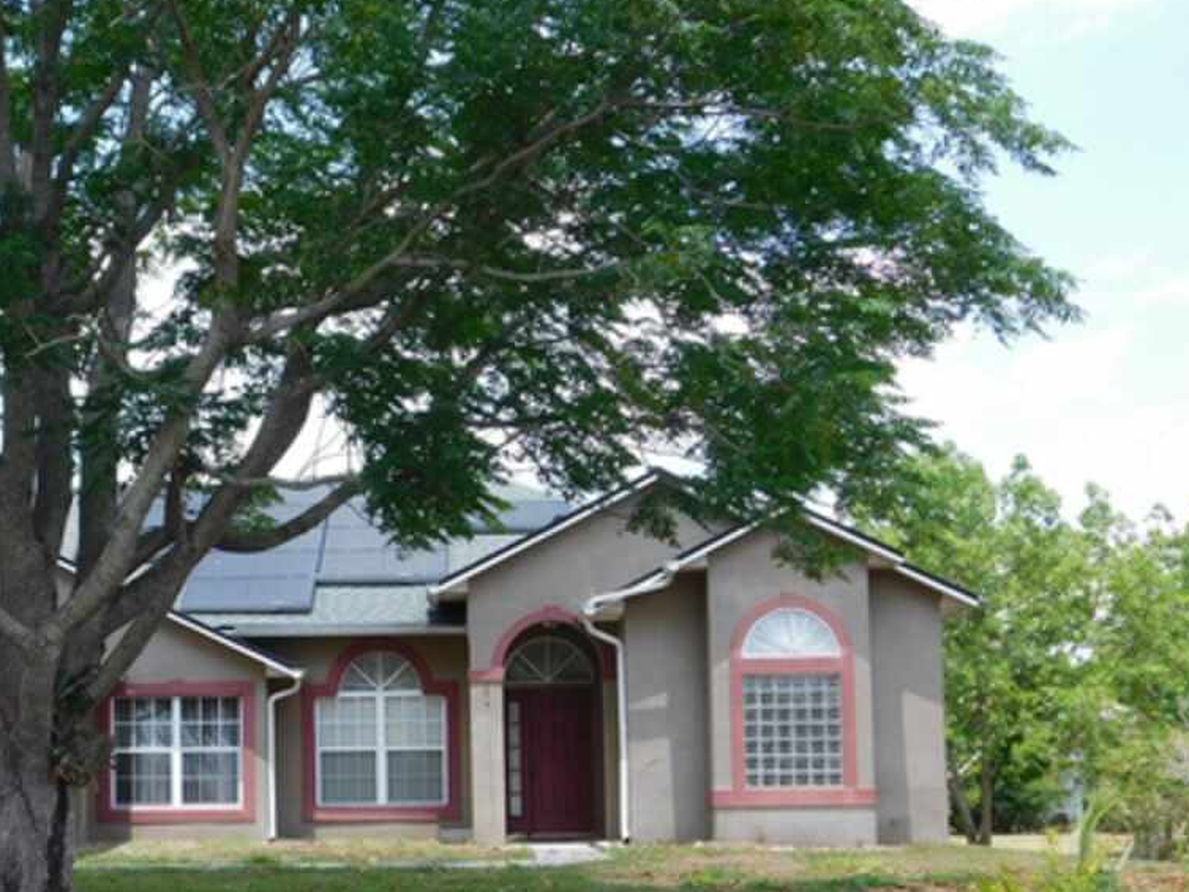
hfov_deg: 28.0
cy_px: 545
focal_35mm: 68
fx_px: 2336
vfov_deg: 21.6
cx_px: 249
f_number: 3.6
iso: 125
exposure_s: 1/640
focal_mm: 7.1
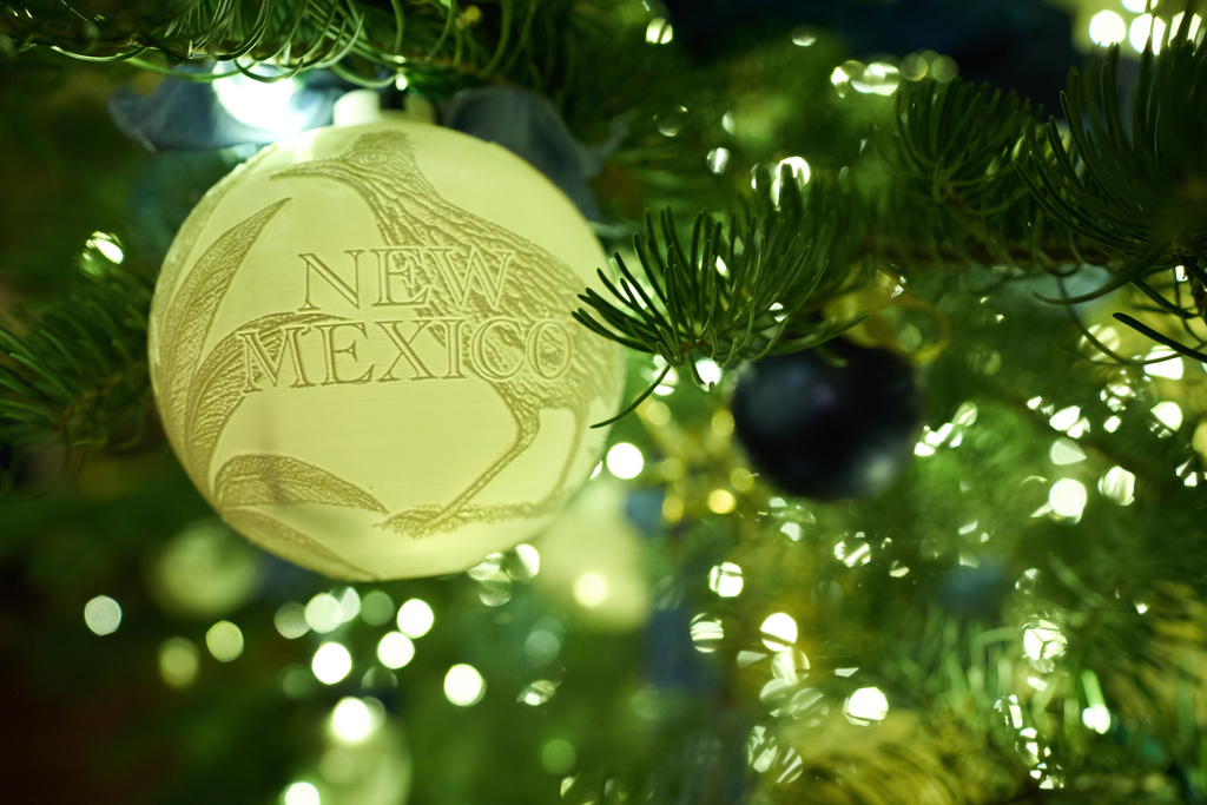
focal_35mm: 32
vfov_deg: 41.1
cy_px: 402
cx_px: 604
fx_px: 1073
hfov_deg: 58.7
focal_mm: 32
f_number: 2.8
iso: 3200
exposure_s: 1/200
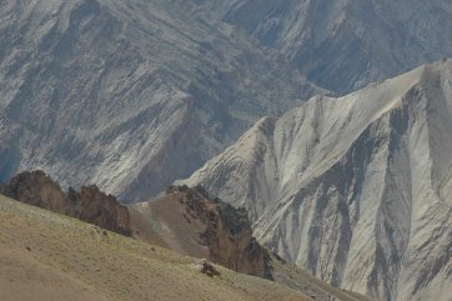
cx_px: 338
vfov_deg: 8.2
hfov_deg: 12.3
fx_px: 2096
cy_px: 49
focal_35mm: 167
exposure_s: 1/400
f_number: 9
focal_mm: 56
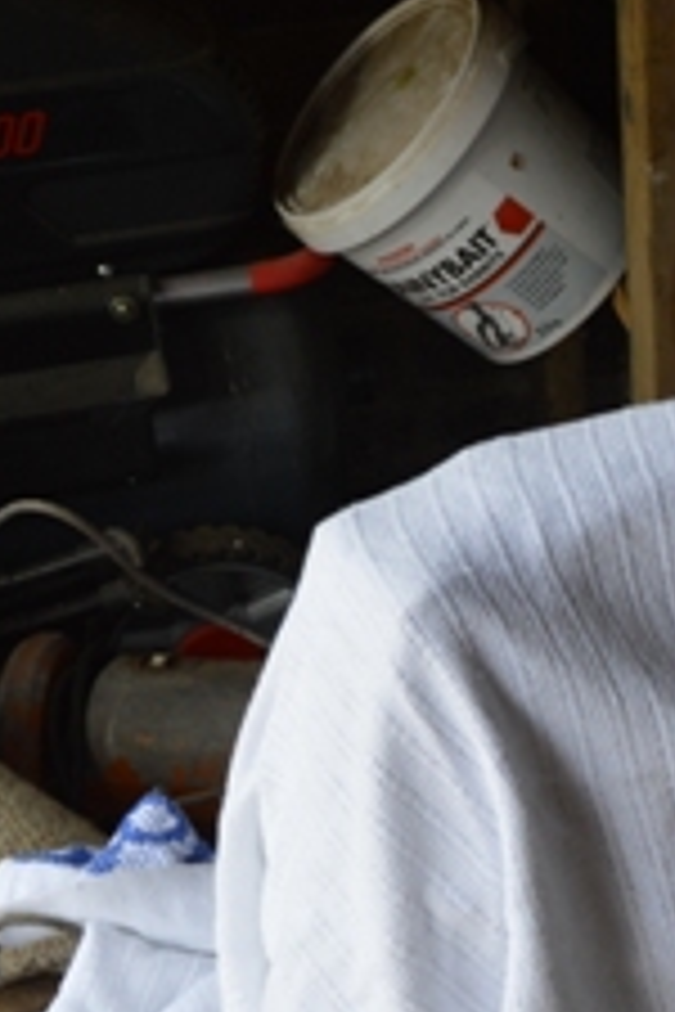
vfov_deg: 18.3
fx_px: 3122
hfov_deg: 12.0
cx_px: 896
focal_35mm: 111
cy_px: 810
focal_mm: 26
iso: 400
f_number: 4
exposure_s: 1/60
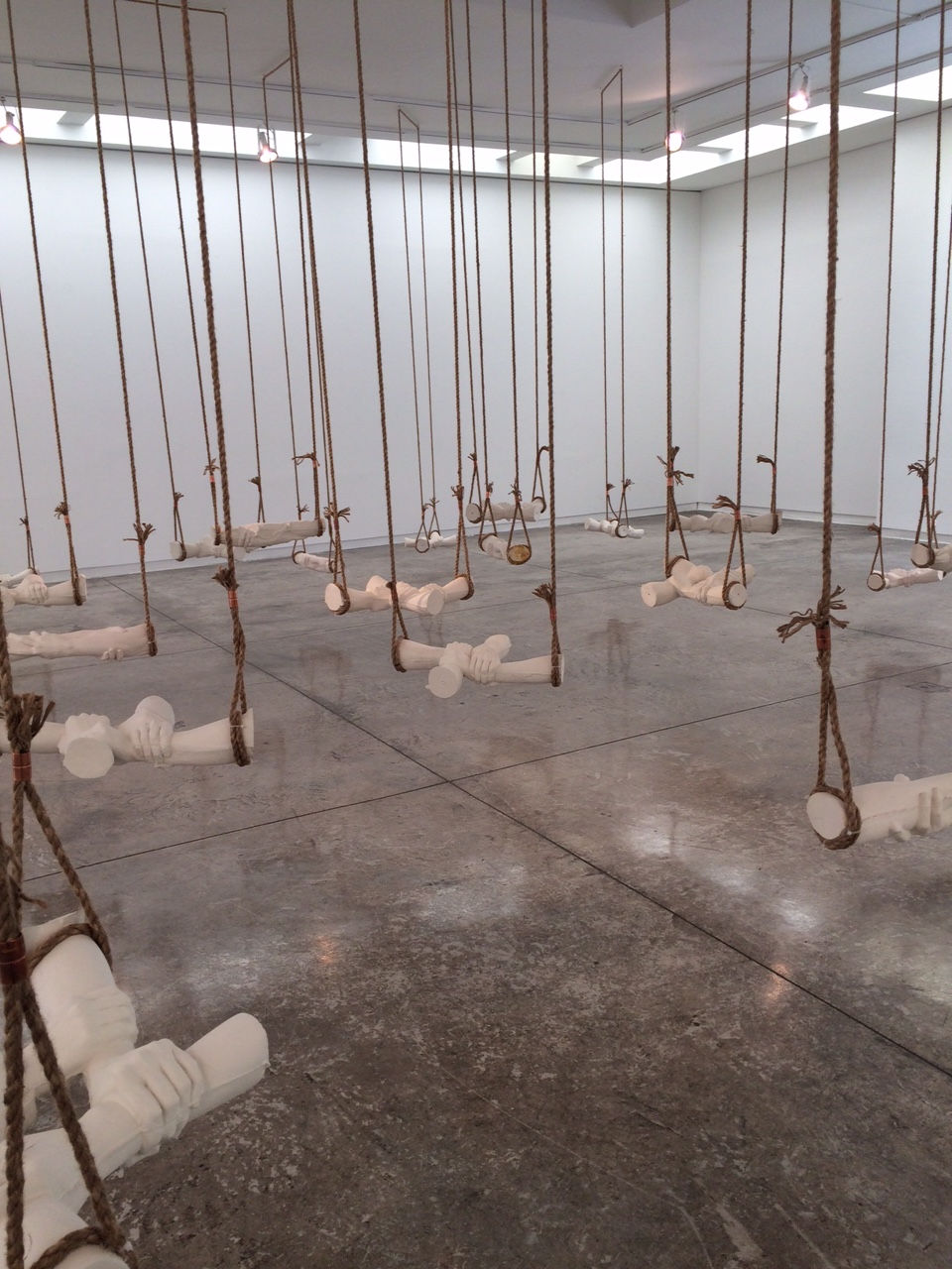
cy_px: 634
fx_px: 1063
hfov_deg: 48.2
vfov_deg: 61.7
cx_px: 476
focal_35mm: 29
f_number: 2.2
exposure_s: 1/120
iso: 50
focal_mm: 4.15
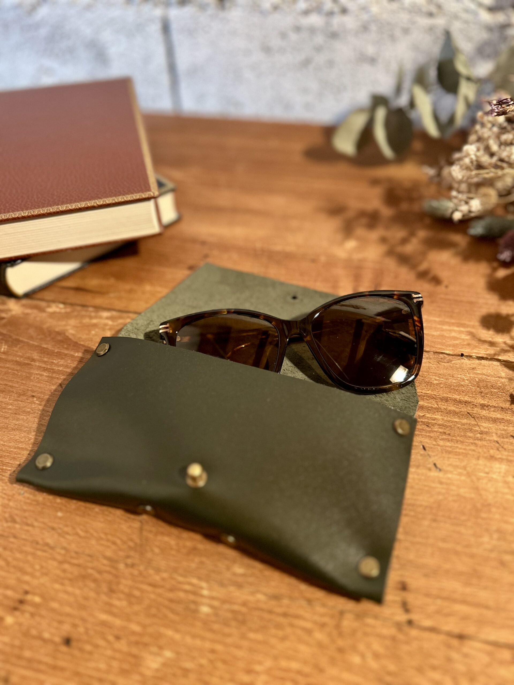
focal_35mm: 26
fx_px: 515
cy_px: 342
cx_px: 257
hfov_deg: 53.1
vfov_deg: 67.3
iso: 250
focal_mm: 5.7
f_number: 1.5
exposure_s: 1/50
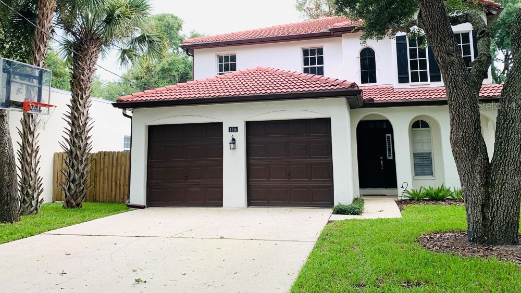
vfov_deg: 39.9
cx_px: 259
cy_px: 105
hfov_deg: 66.1
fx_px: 401
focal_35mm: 29
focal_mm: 4.25
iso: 25
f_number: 1.8
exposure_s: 1/495
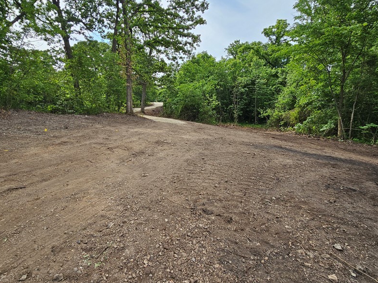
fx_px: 186
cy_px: 121
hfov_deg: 90.8
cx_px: 173
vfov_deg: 74.3
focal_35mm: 17
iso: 50
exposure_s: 1/1108
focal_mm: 2.2
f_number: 2.2
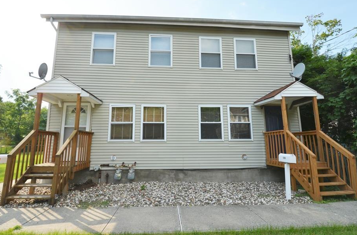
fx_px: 168
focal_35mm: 17
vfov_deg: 70.1
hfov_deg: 93.4
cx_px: 176
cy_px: 115
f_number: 8
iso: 125
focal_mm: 10
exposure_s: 1/250
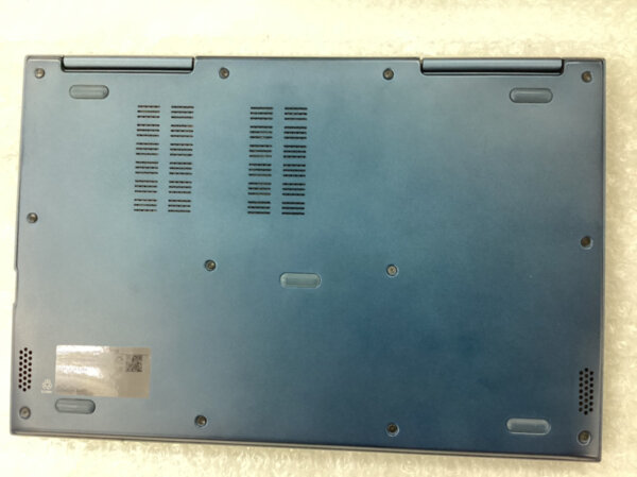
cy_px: 238
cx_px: 318
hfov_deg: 58.4
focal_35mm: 31
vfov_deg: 45.4
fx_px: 570
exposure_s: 1/60
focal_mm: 3.3
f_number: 2.4
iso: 320
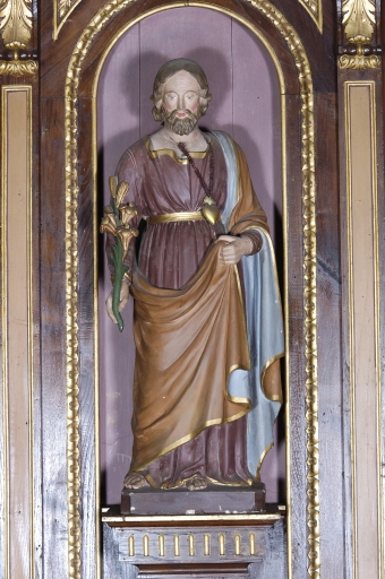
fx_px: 1689
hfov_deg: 13.0
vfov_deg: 19.5
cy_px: 290
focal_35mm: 105
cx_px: 192
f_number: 8
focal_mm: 70
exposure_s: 1/30
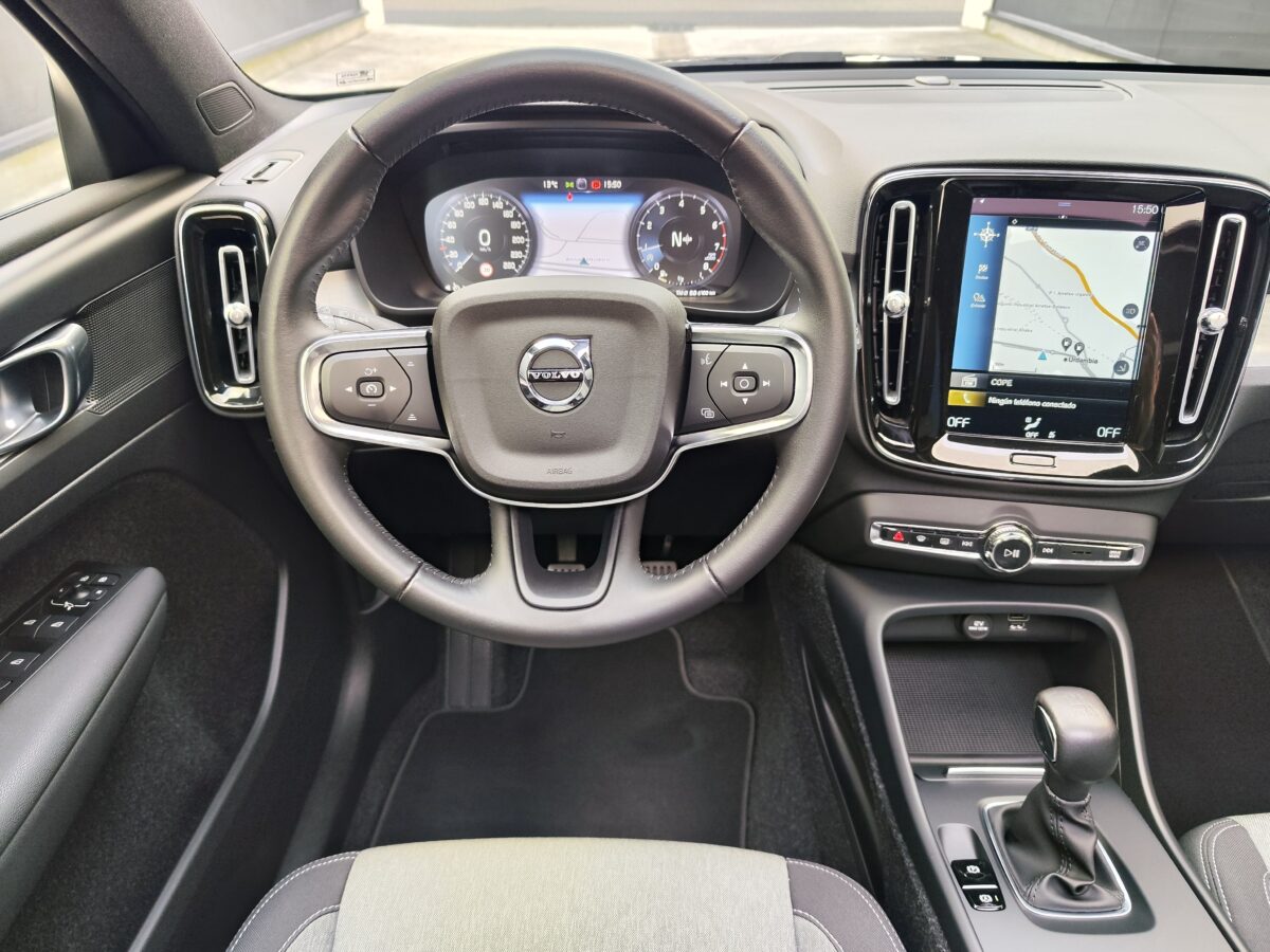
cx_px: 635
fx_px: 844
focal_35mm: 23
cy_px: 476
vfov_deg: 58.9
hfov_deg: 73.9
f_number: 1.69
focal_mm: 7.01
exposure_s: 1/100
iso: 205
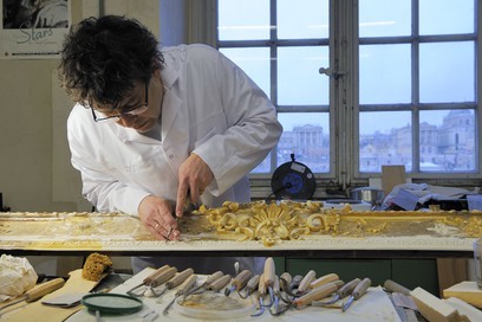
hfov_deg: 53.1
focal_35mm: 36
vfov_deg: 36.9
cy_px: 160
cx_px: 247
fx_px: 482
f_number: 7.1
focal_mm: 35
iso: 400
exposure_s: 1/100
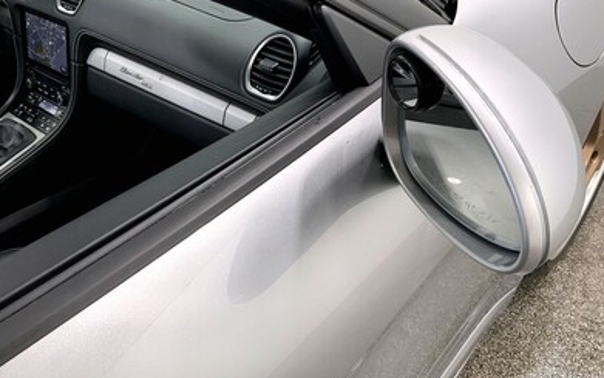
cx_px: 298
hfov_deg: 58.1
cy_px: 174
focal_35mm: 33
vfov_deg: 38.4
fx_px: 544
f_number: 1.8
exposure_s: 1/122
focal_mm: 3
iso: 25
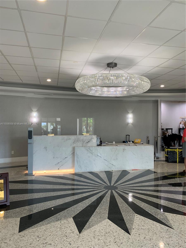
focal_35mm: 26
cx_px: 93
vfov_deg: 67.3
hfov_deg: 53.1
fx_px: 186
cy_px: 124
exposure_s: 1/60
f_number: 1.8
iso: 64
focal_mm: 4.25
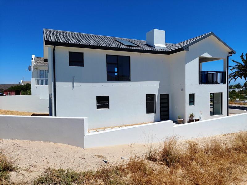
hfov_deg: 71.6
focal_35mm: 24
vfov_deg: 56.8
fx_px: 171
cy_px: 92
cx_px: 124
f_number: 1.8
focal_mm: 5.23
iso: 40
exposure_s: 1/3292
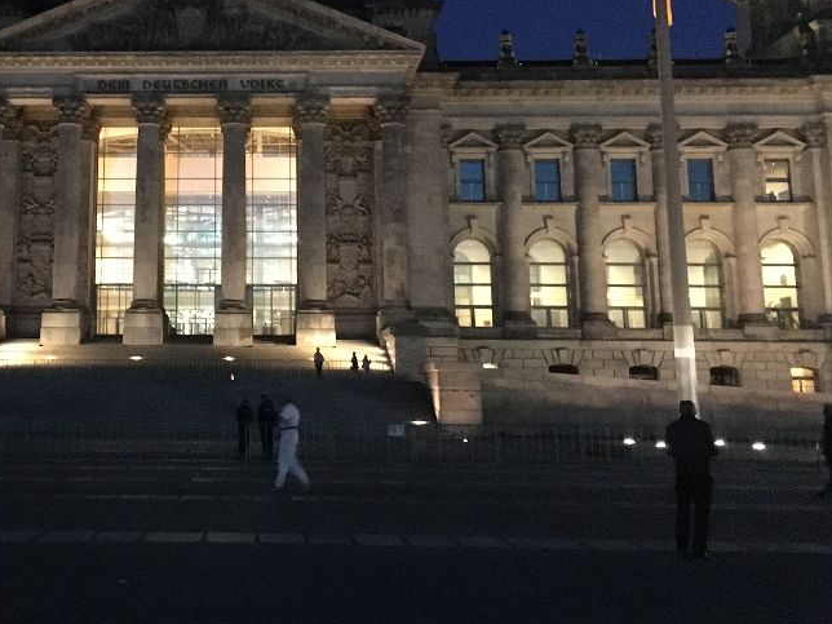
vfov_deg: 31.9
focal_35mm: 45
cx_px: 225
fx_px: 1082
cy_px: 203
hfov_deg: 41.1
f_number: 2.2
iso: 1000
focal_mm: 4.15
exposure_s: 1/17
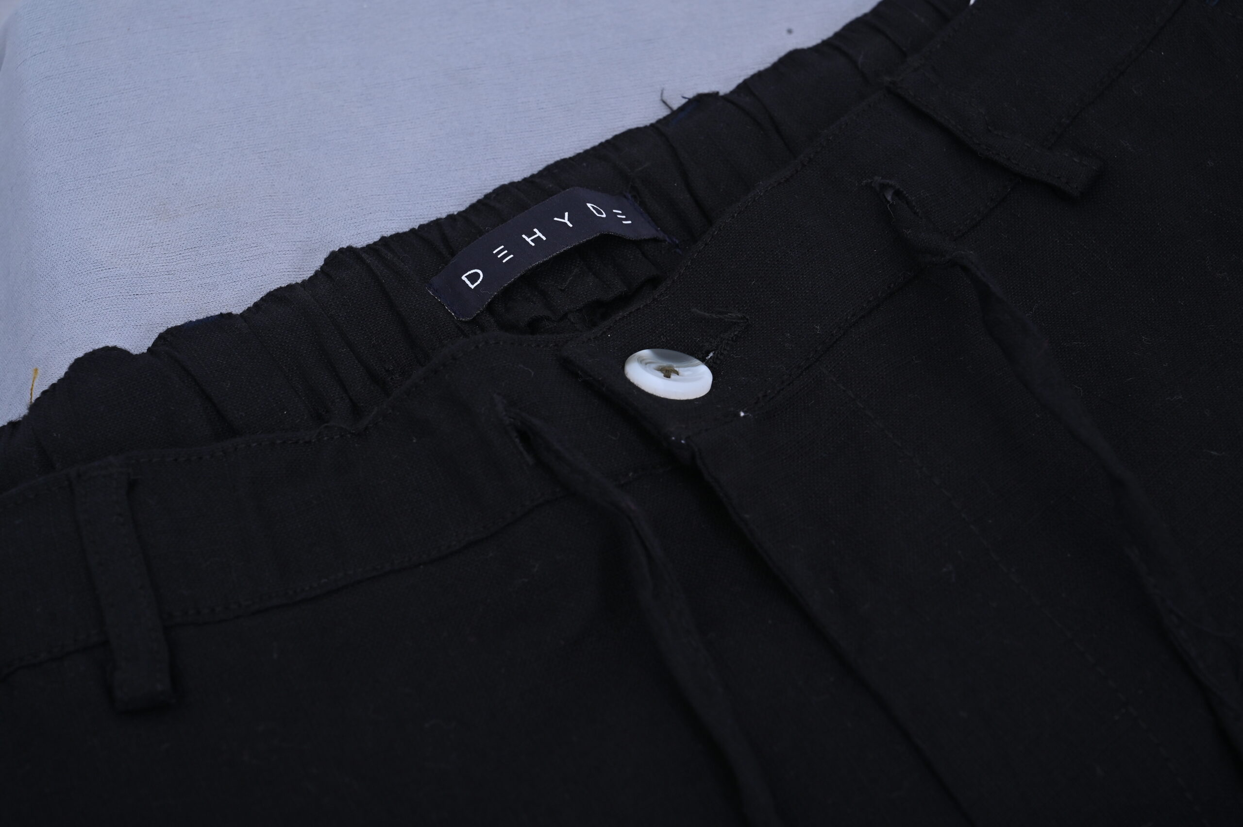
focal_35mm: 70
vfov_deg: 19.4
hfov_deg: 28.9
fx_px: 2415
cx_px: 622
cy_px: 414
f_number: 10
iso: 200
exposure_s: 1/160
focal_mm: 70
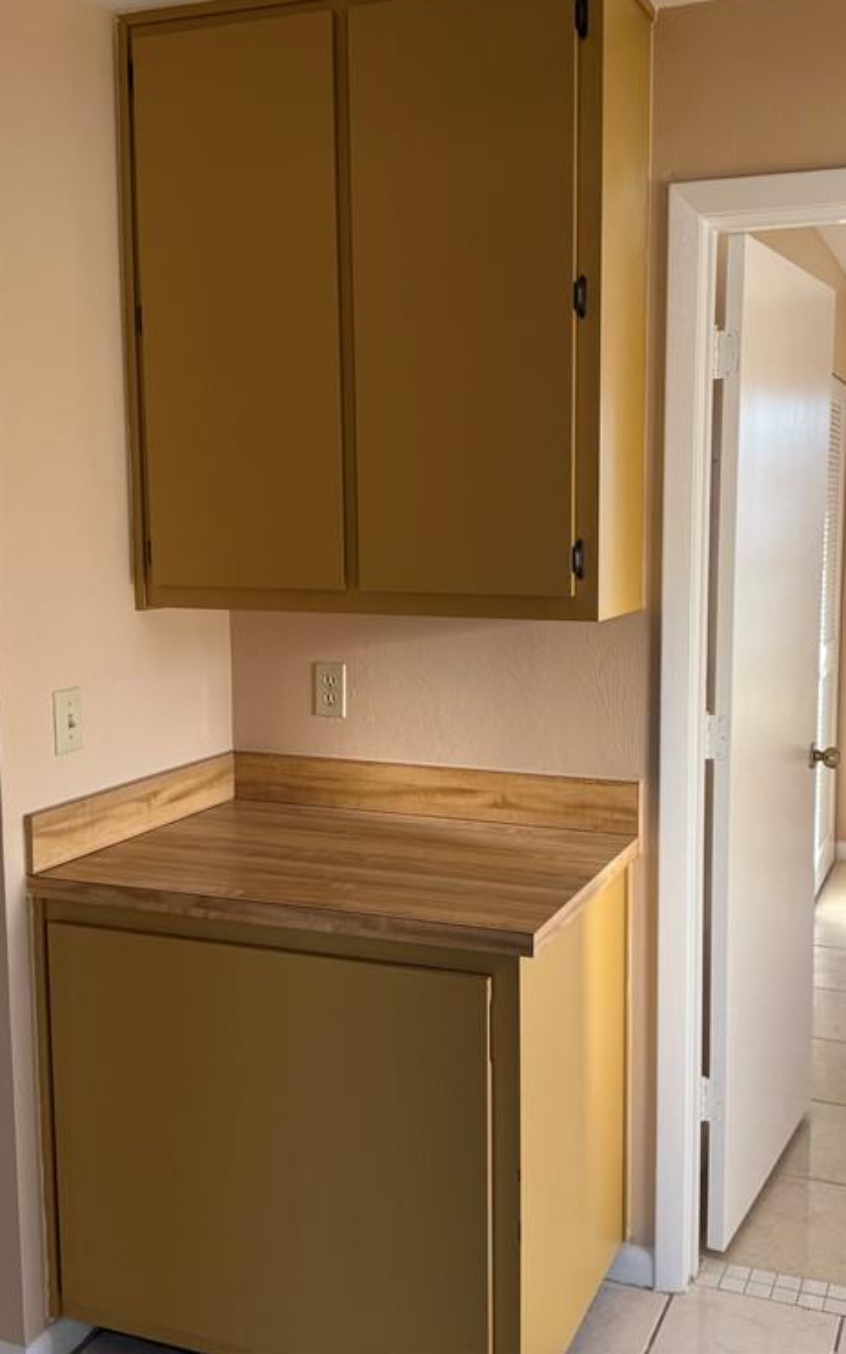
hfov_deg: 36.2
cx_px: 506
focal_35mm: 35
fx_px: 1291
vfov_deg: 55.3
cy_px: 657
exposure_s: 1/121
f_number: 1.78
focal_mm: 6.76
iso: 50
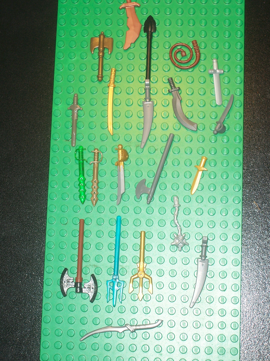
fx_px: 853
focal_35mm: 82
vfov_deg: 23.8
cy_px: 180
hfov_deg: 18.0
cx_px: 135
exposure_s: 1/90
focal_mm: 13.5
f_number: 4.1
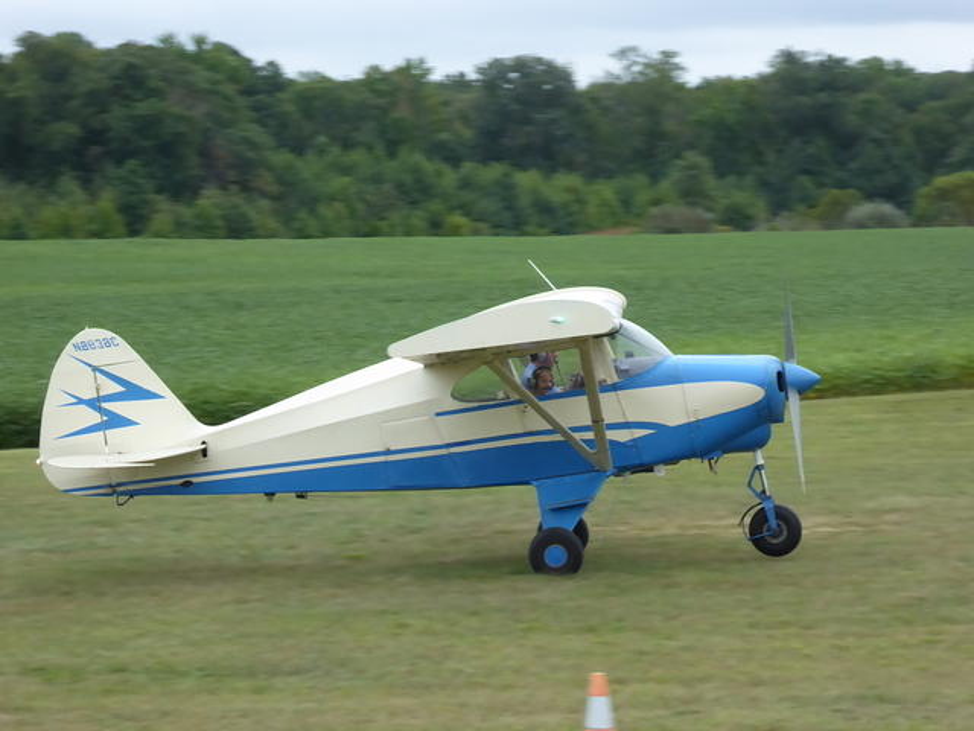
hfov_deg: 13.2
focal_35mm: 150
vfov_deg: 9.9
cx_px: 487
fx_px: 4221
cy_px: 366
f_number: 5.3
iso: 500
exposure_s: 1/250
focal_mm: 24.2
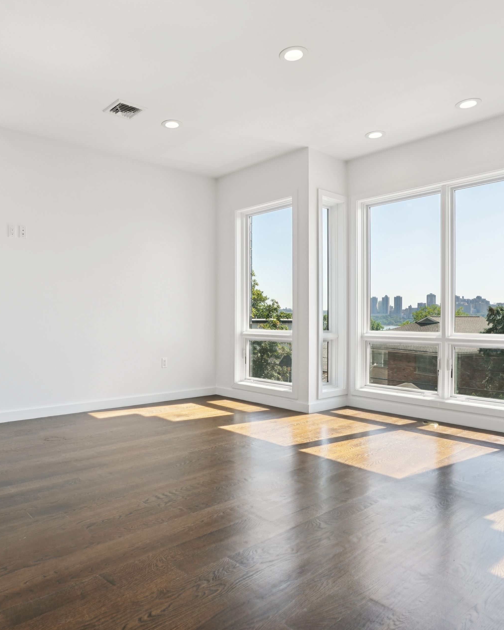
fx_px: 429
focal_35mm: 23
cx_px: 190
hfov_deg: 60.1
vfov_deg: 72.6
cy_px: 318
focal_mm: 16
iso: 400
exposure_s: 1/60
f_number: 8
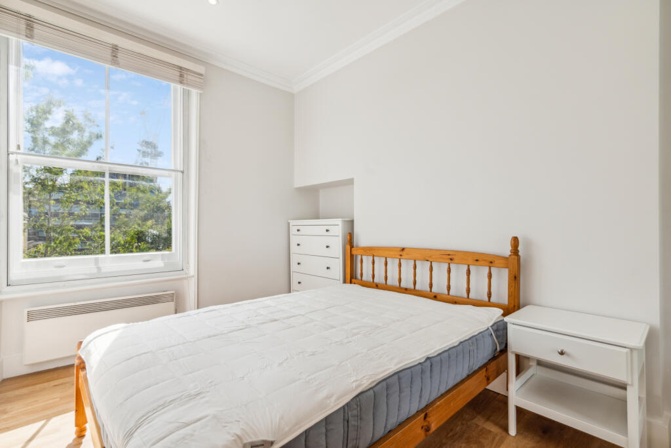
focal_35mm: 16
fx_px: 298
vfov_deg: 73.8
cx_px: 336
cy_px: 224
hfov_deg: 96.7
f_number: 11
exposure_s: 1/125
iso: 400
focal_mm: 16
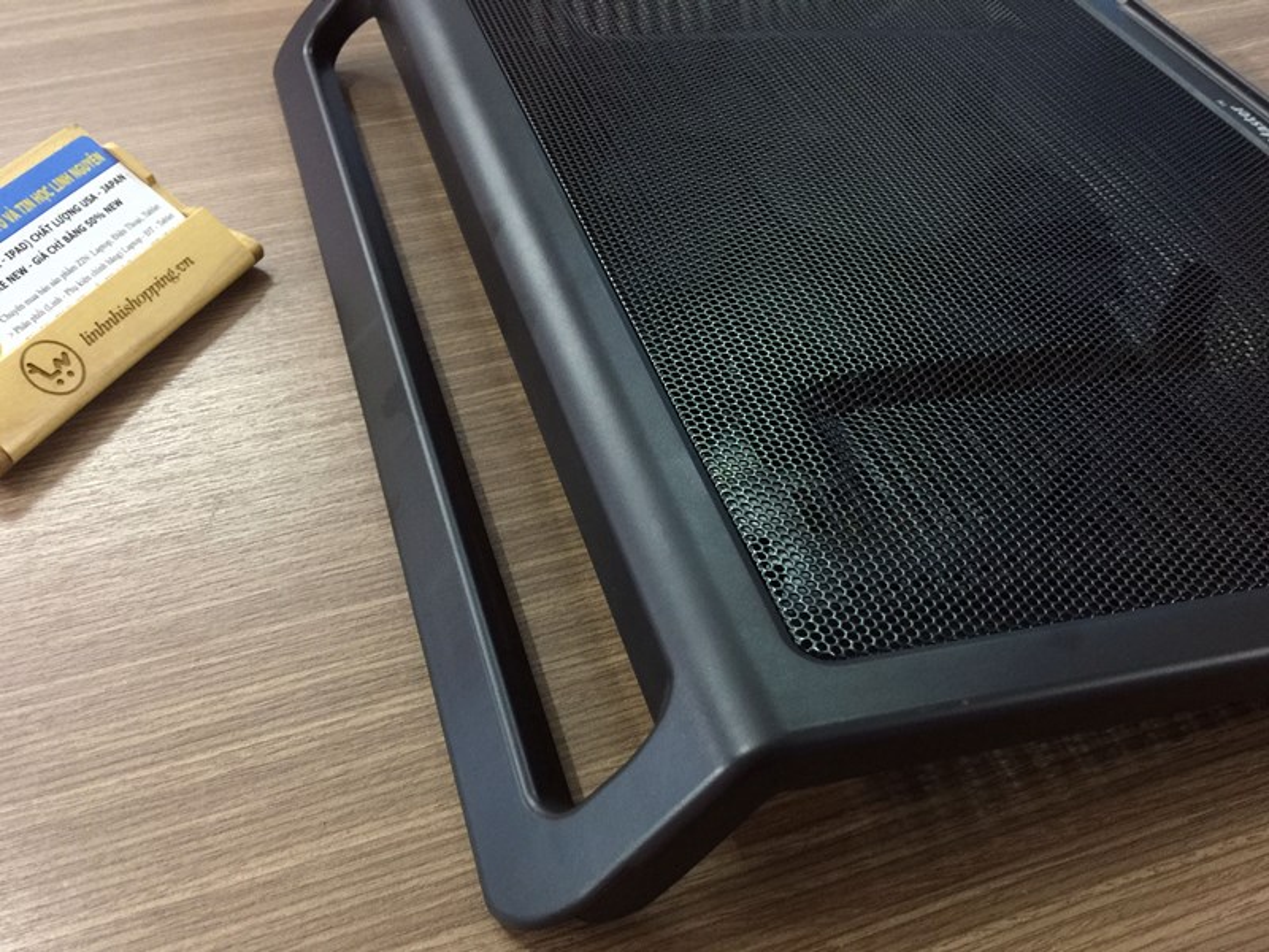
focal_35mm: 29
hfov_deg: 61.7
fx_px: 1063
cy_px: 476
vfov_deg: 48.2
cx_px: 634
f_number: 2.2
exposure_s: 1/10
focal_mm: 4.15
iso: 100
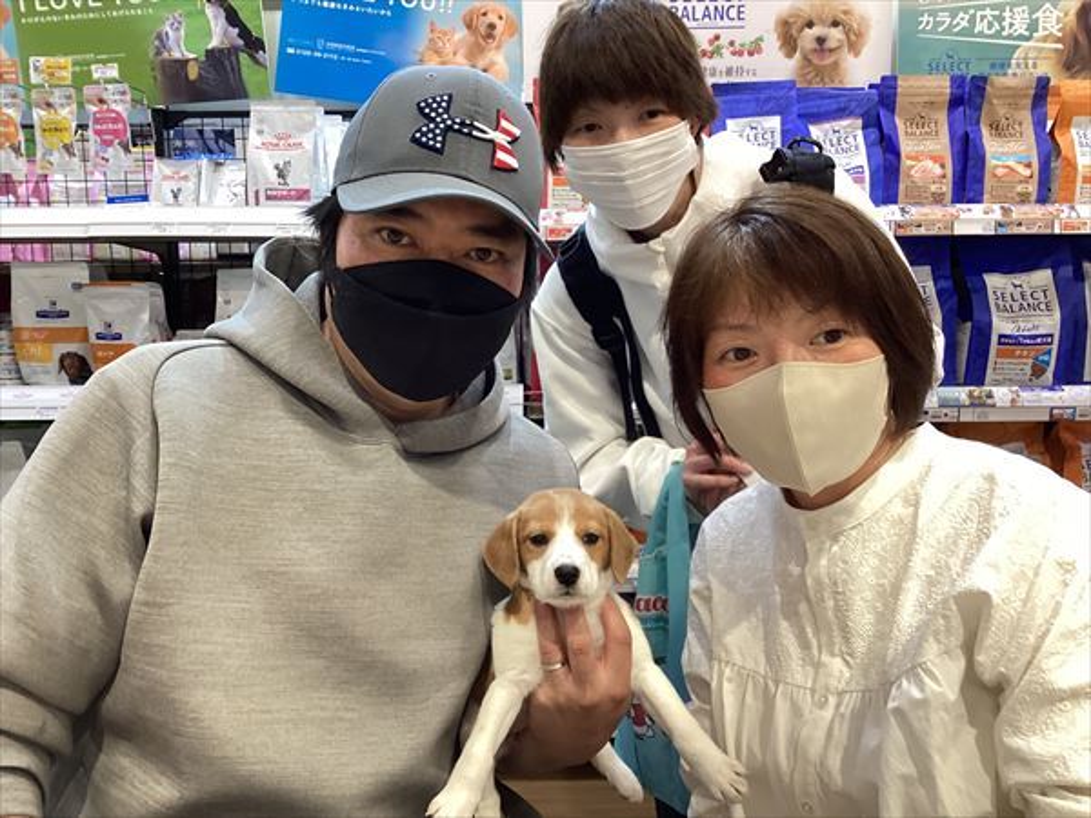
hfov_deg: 58.4
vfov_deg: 45.4
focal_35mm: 31
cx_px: 546
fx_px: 977
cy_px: 409
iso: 200
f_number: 2.4
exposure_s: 1/50
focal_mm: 3.3
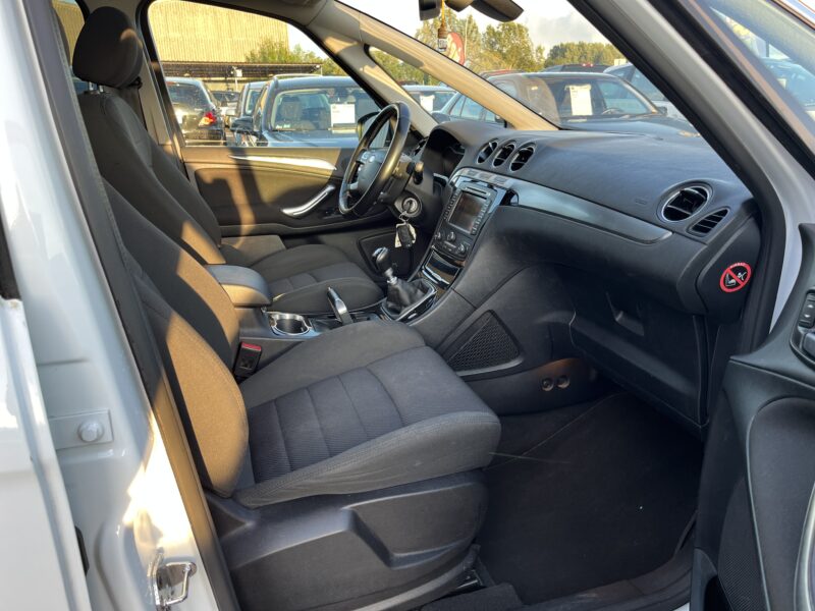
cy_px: 306
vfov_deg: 53.1
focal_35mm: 26
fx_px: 612
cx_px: 408
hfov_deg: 67.3
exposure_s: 1/121
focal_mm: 5.1
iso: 64
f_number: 1.6
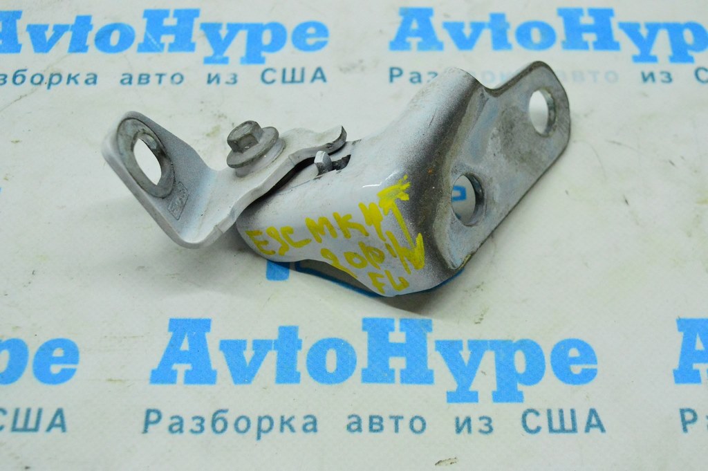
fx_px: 1002
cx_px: 354
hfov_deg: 38.9
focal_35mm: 51
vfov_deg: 26.4
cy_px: 236
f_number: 6.3
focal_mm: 34
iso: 6400
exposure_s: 1/640
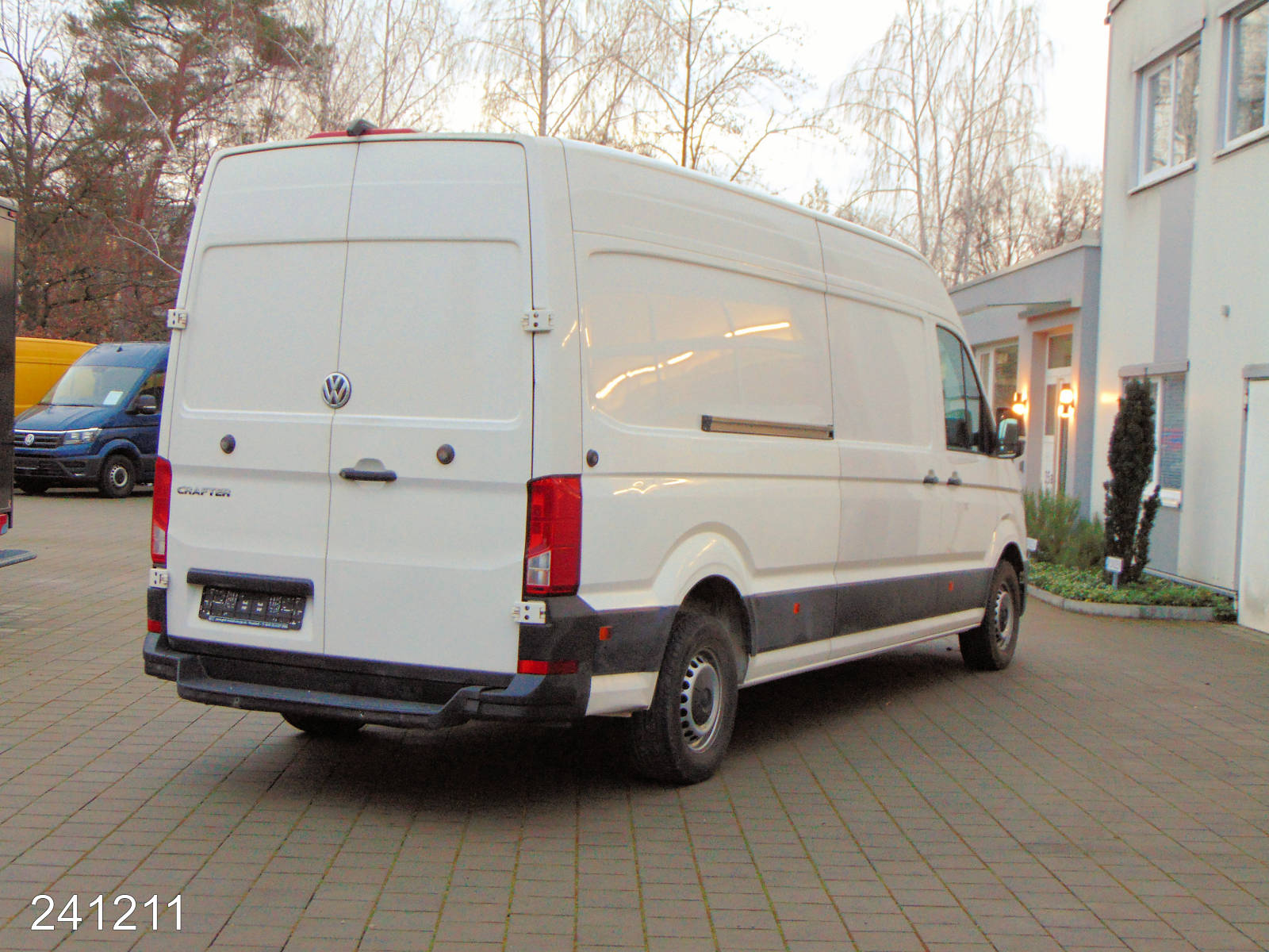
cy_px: 476
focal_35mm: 50
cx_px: 634
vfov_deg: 29.1
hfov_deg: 38.2
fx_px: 1833
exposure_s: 1/30
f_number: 3.5
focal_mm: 9
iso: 250
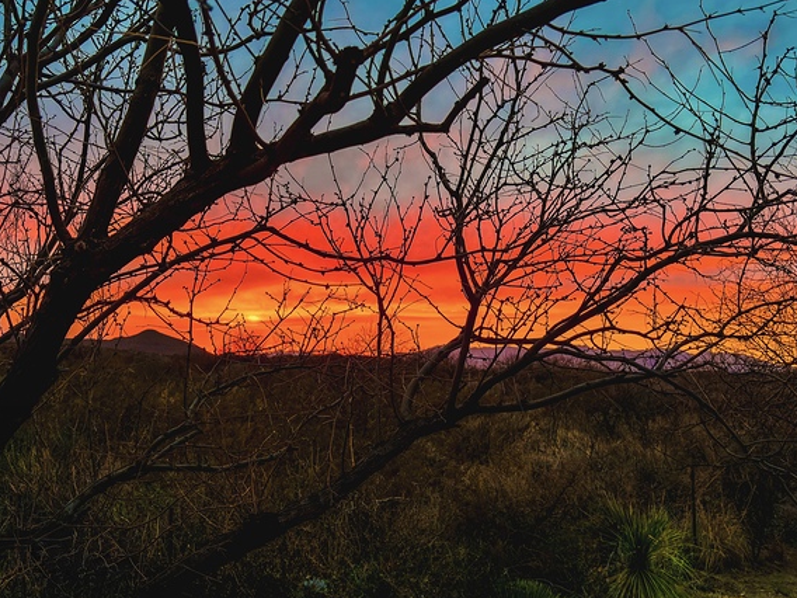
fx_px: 852
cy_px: 289
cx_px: 406
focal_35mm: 37
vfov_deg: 38.7
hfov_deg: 50.1
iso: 125
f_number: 1.8
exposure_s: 1/60
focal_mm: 6.86
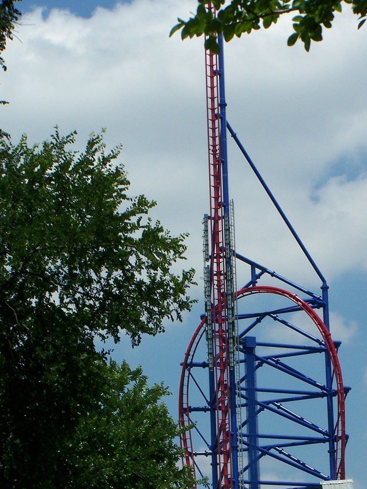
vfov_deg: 15.6
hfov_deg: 11.7
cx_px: 273
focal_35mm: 126
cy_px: 362
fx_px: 1781
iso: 80
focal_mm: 13.7
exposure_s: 1/800
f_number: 6.3
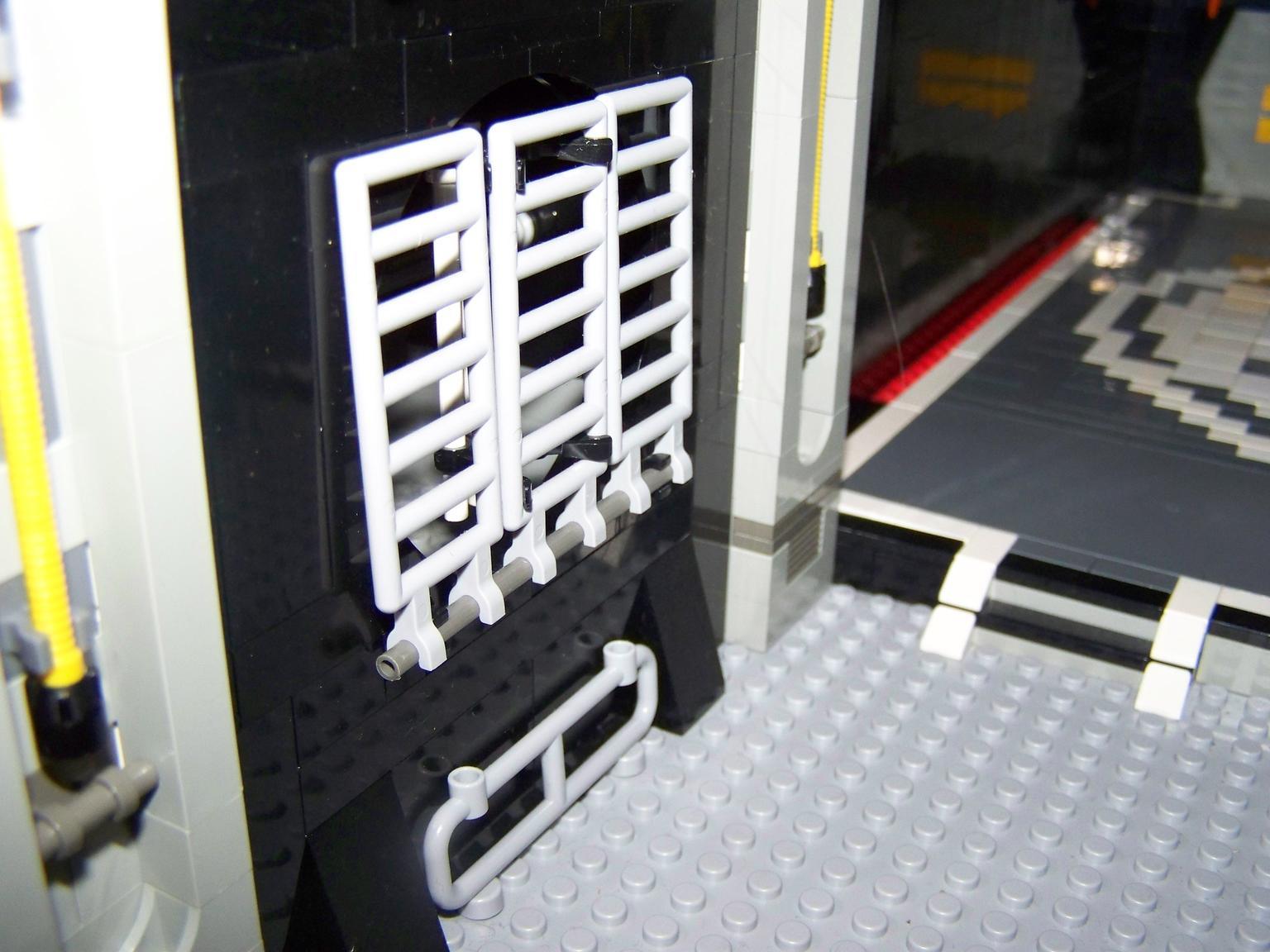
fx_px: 1394
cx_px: 635
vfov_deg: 37.7
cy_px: 476
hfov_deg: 49.0
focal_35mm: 38
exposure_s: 1/30
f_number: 2.8
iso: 200
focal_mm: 6.3
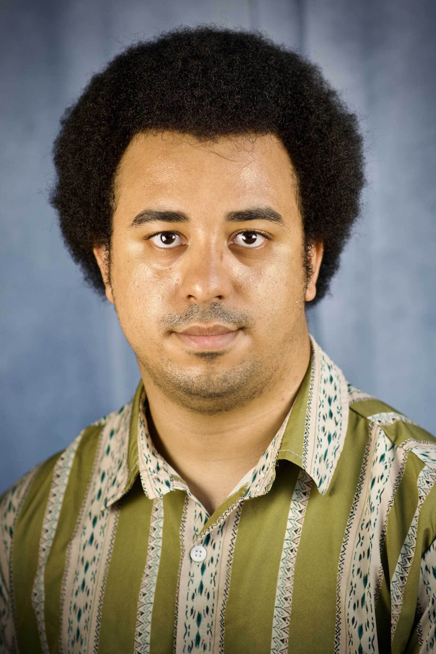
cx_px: 218
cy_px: 327
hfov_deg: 10.8
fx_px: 2316
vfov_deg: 16.1
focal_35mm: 128
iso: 400
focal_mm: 85
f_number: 2.2
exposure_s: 1/400
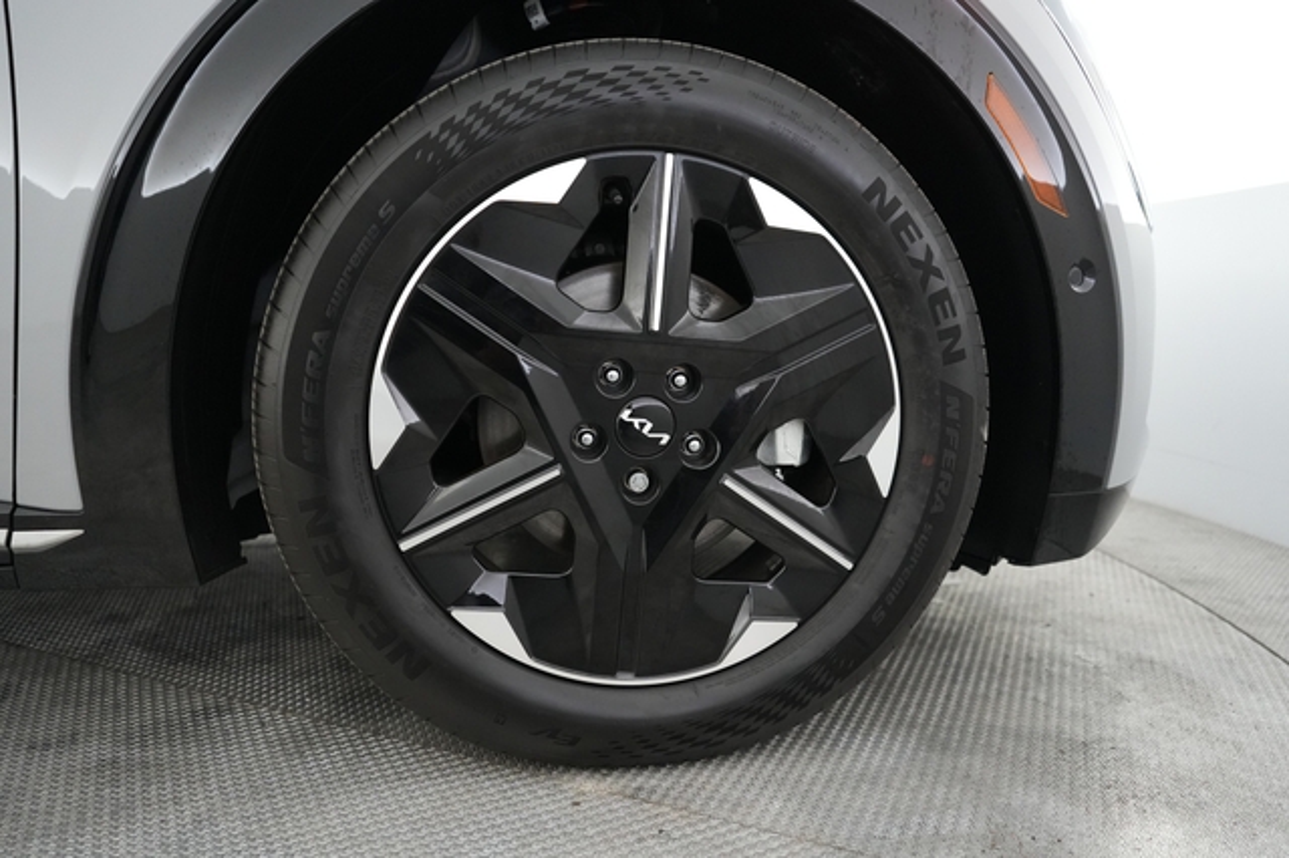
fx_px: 895
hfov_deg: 71.5
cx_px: 644
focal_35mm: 25
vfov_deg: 51.2
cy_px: 429
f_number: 2.8
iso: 6400
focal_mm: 25
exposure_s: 1/160
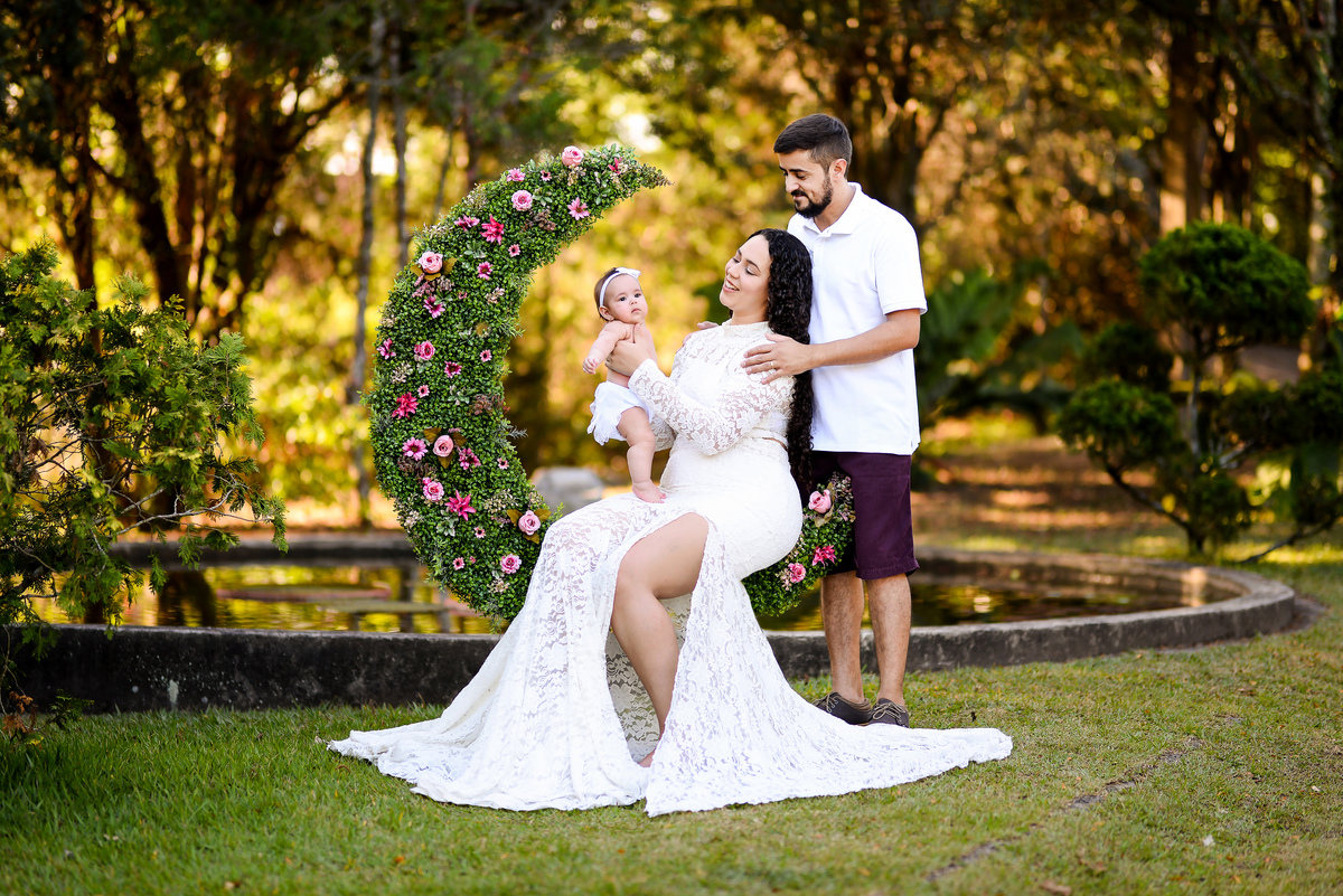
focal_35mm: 85
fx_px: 3172
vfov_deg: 16.1
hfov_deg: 23.9
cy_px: 448
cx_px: 672
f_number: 1.4
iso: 100
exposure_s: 1/500
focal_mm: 85
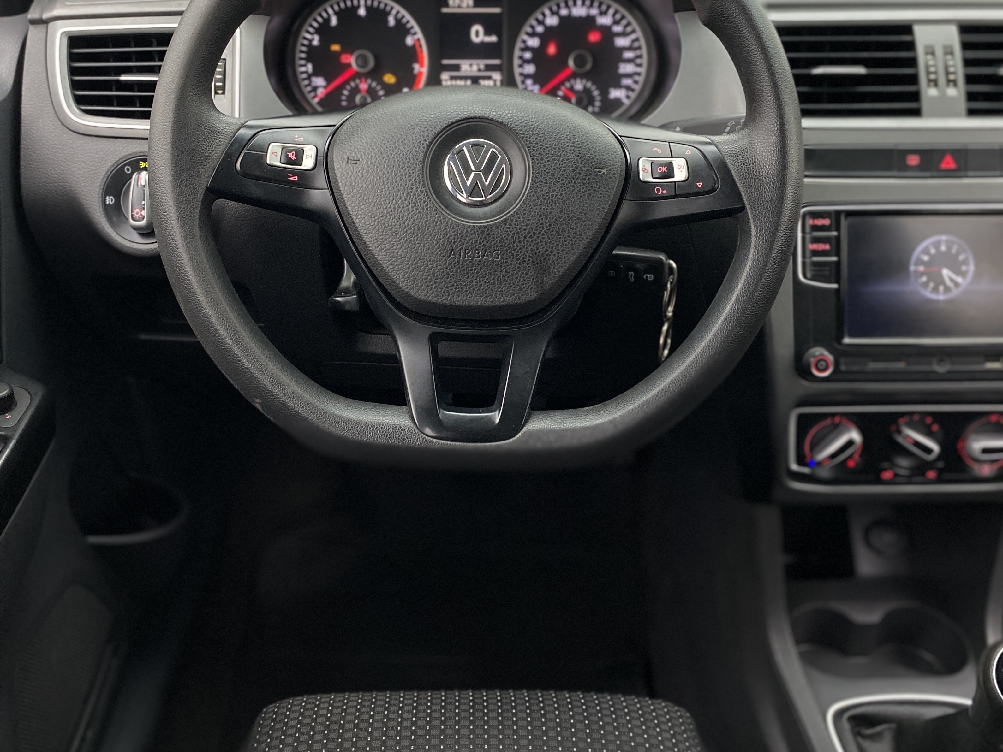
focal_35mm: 33
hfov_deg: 55.3
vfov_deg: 42.6
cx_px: 465
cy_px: 278
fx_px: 956
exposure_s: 1/40
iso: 500
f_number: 1.8
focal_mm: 4.25
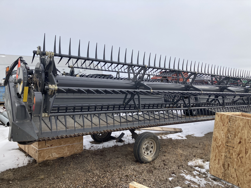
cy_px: 94
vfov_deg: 49.7
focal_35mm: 28
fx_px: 203
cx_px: 126
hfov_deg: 63.4
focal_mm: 3.99
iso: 20
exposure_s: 1/1919
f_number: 1.8
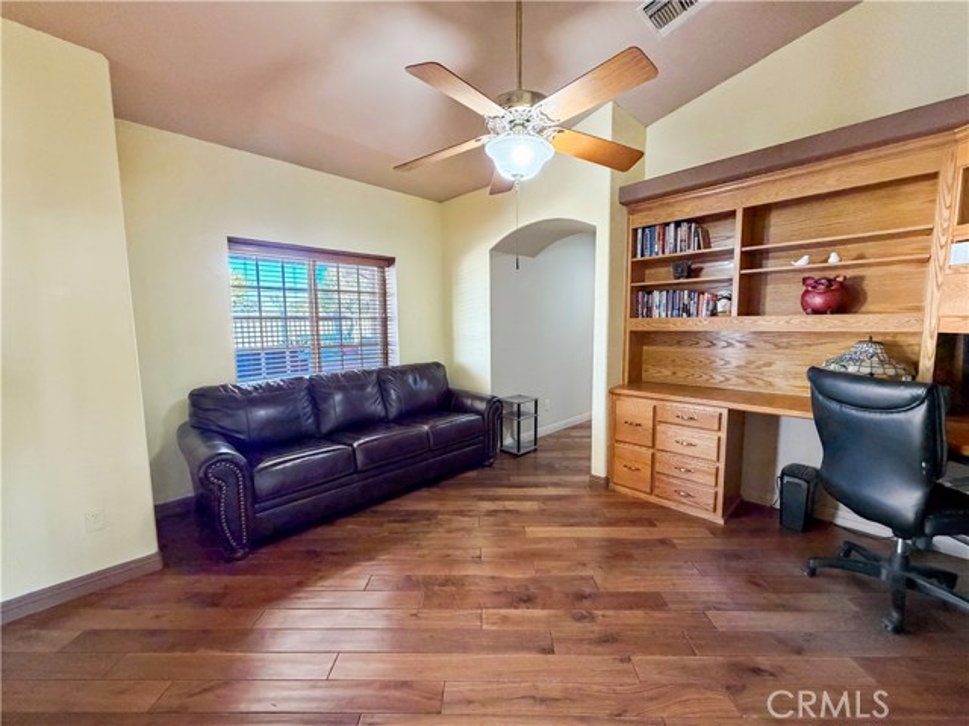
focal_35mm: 14
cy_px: 363
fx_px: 392
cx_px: 484
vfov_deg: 85.7
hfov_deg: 102.1
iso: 500
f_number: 2.2
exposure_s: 1/60
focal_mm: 2.22
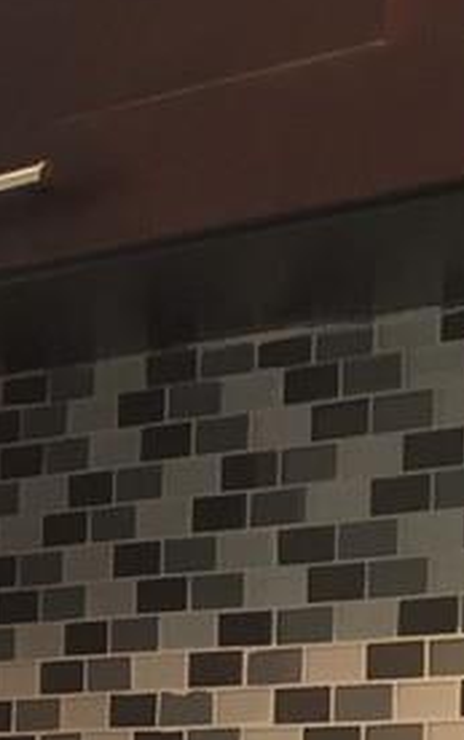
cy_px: 1161
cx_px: -654
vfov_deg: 11.2
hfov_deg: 7.0
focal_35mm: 178
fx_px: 3594
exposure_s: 1/30
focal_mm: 4.15
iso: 80
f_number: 2.2
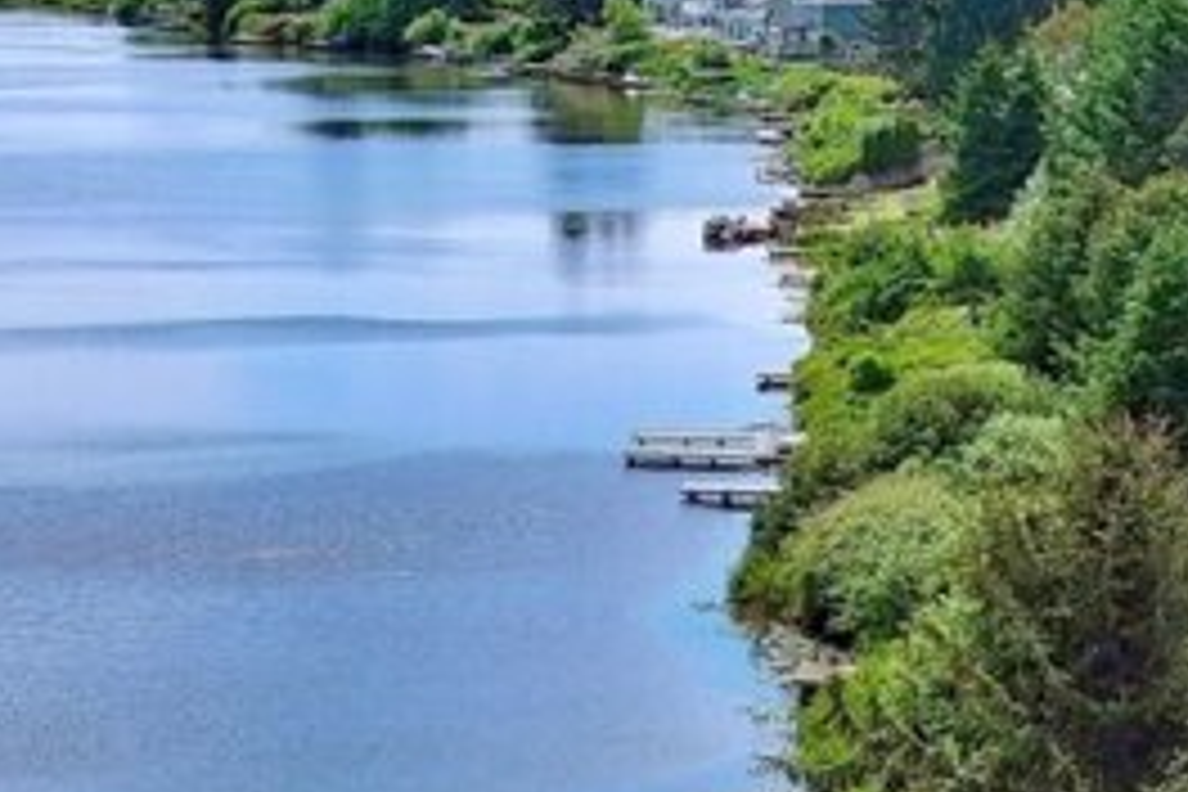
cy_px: 1276
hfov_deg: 13.3
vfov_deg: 8.7
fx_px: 5082
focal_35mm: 154
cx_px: 693
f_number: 2.8
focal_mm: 10.57
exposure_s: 1/1462
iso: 100
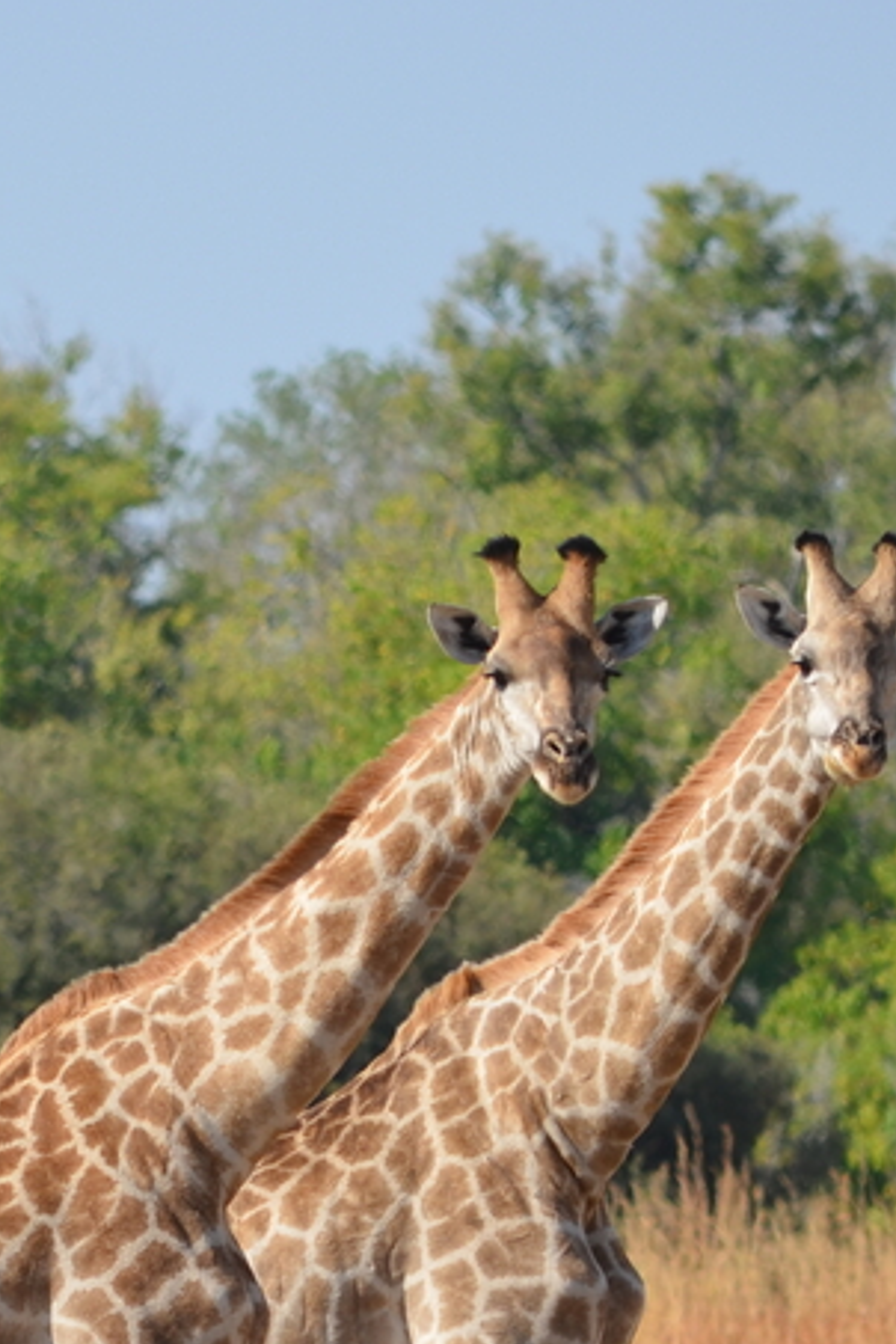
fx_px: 41101
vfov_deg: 1.9
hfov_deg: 1.2
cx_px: 202
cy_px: 1246
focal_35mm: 1101
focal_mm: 260
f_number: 6.3
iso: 200
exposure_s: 1/640
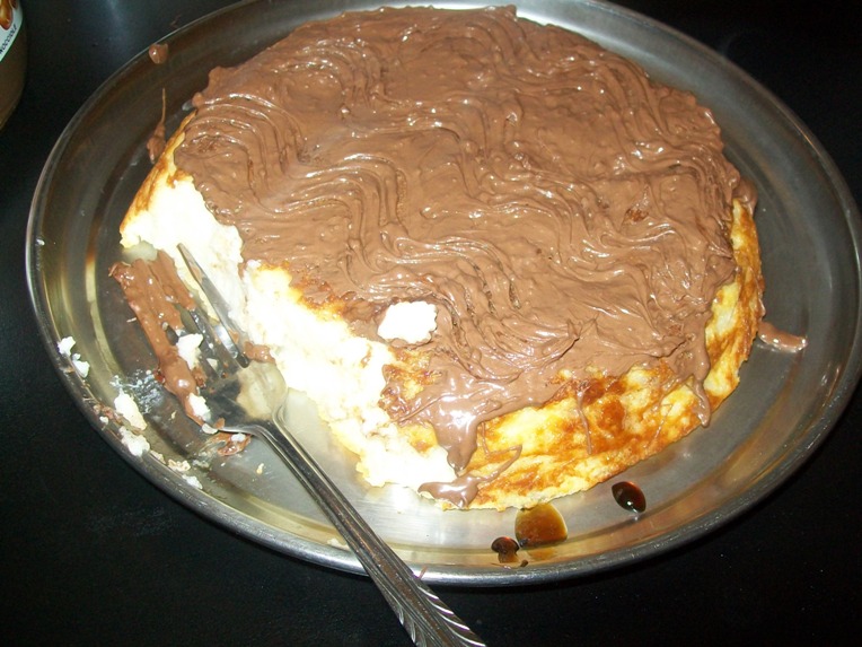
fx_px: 896
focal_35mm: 36
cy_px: 324
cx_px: 431
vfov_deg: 39.7
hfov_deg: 51.4
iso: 160
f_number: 2.7
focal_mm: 6
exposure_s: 1/60
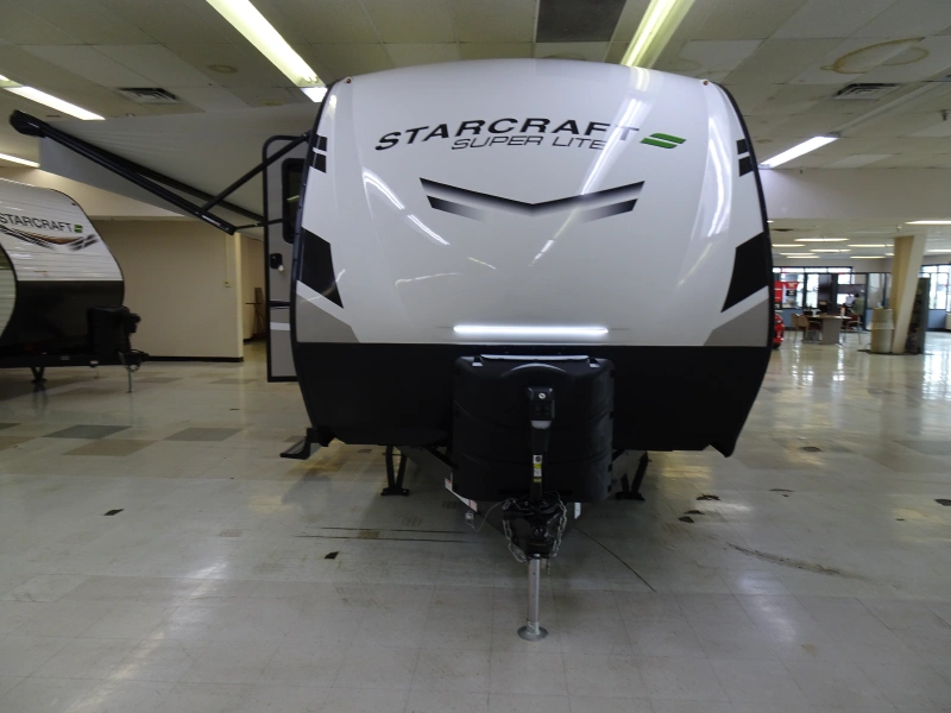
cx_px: 476
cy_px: 356
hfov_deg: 71.6
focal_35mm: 24
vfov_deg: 56.8
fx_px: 659
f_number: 3.5
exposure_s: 1/40
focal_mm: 4.1
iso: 80
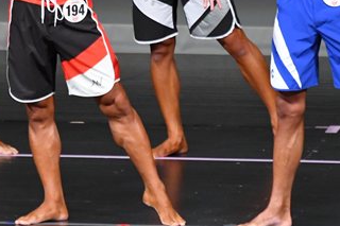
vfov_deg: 1.8
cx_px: 210
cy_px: 23
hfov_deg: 2.7
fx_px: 7202
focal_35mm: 763
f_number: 5.6
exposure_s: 1/400
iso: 4000
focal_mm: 210
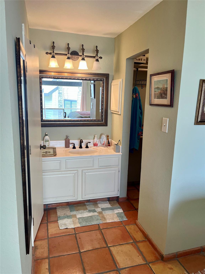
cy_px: 137
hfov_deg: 53.1
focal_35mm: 26
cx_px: 102
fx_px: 205
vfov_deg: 67.3
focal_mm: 5.1
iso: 80
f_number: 1.6
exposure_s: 1/120
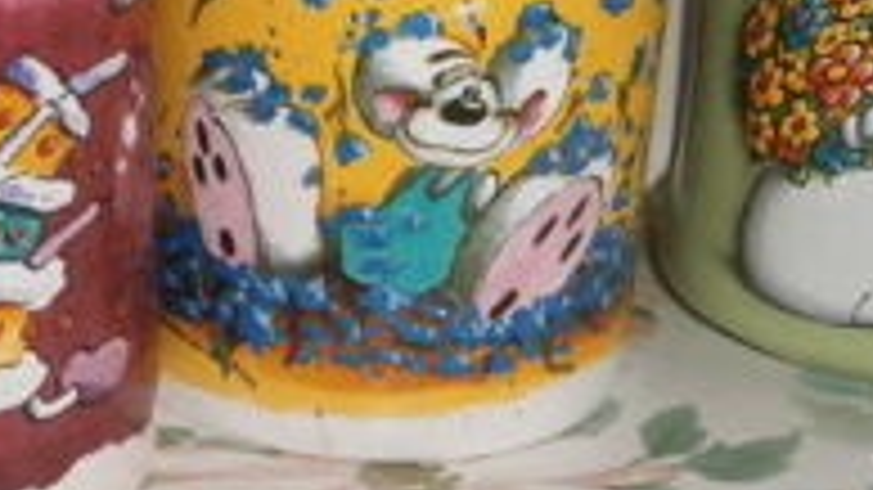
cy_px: 256
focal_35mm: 70
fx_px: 1620
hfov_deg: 30.2
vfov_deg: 17.2
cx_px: 418
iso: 200
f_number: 2.8
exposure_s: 1/30
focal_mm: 4.7
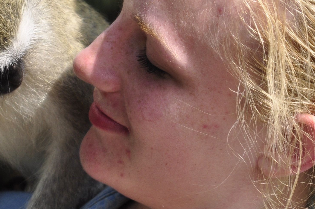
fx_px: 2683
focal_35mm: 307
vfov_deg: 4.5
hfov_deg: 6.7
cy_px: 67
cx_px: 139
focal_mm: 70
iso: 200
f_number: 4
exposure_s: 1/800
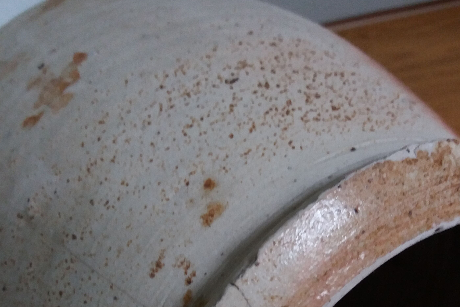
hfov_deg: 45.4
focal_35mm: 43
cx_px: 252
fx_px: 549
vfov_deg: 30.5
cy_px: 243
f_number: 1.9
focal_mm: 3.7
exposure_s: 1/17
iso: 160
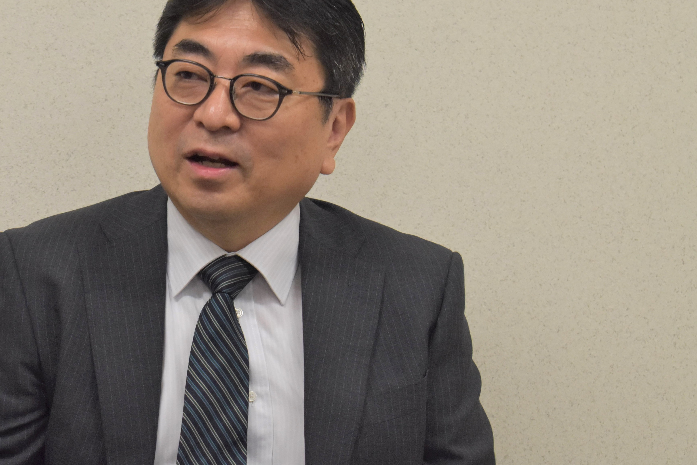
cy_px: 226
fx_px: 2084
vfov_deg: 12.7
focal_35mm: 108
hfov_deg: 18.9
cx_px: 244
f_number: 5.6
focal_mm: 55
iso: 1100
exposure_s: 1/60
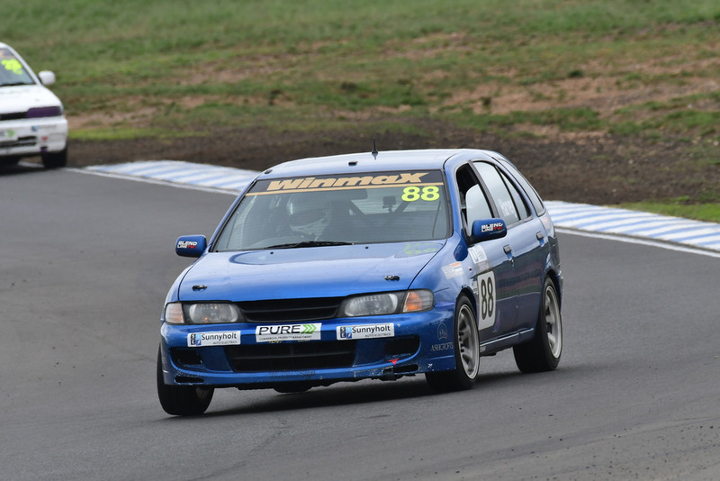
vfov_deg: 1.8
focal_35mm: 750
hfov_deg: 2.7
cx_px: 360
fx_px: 15005
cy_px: 240
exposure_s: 1/640
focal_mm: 500
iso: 500
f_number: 10
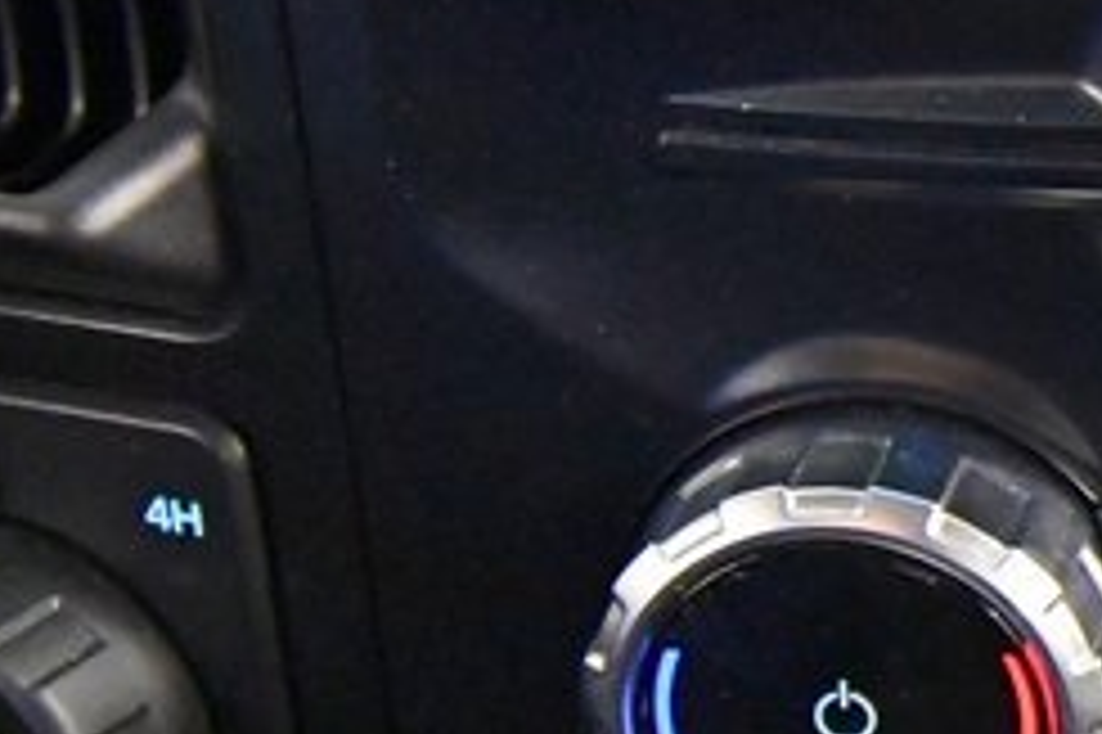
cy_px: 362
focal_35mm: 92
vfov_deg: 14.8
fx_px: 2814
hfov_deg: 18.7
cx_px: 1786
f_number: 5.3
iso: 6400
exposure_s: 1/60
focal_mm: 15
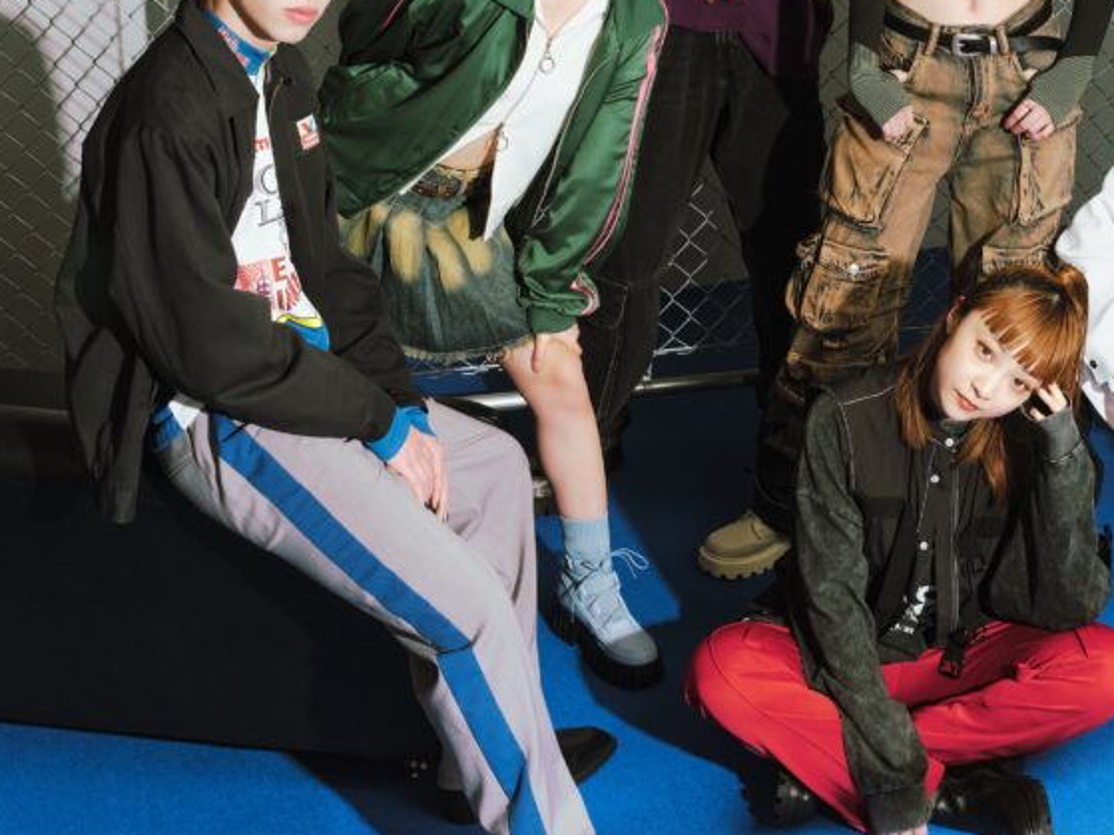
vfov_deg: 22.1
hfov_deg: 29.2
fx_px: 2124
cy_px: 227
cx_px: 755
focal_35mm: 66
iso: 2000
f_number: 18
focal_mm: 45
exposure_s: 1/125
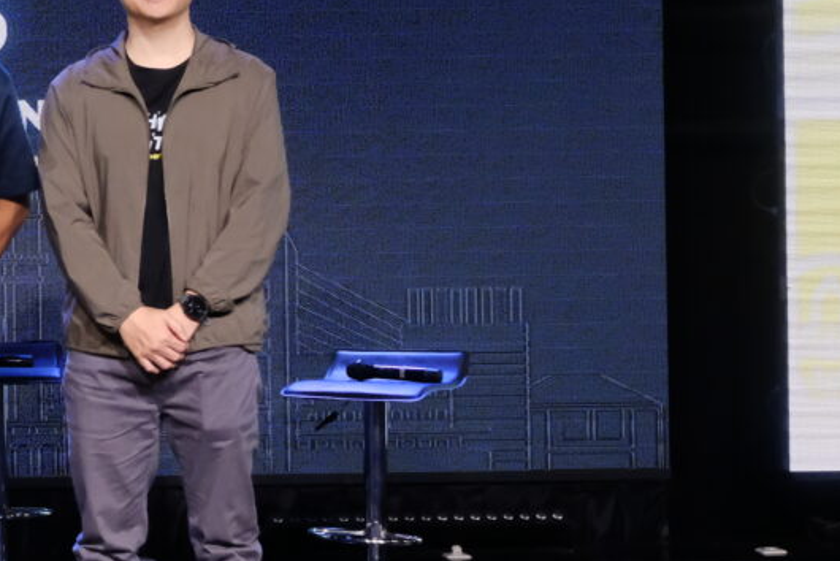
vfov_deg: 13.8
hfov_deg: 19.2
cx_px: -209
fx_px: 2311
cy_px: 195
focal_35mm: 99
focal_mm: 23
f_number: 5
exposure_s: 1/180
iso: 5000
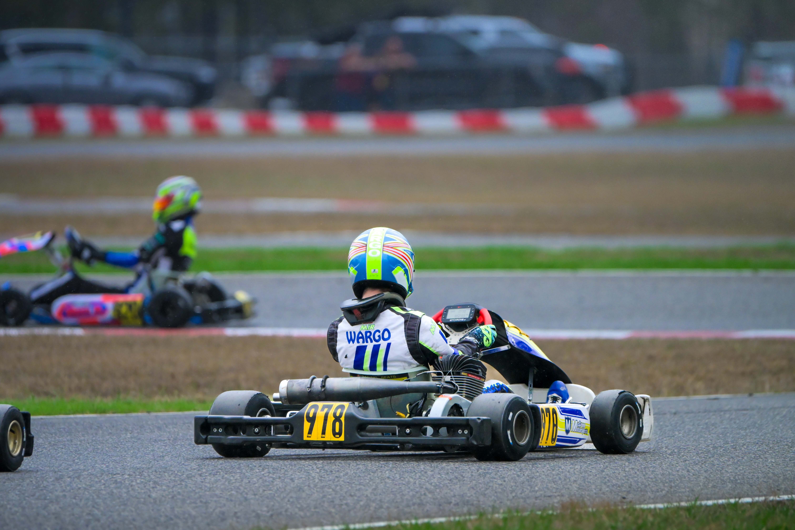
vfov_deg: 2.5
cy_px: 265
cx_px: 398
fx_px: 12145
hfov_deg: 3.7
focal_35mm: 550
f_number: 6.3
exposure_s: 1/2500
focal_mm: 550
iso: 5000
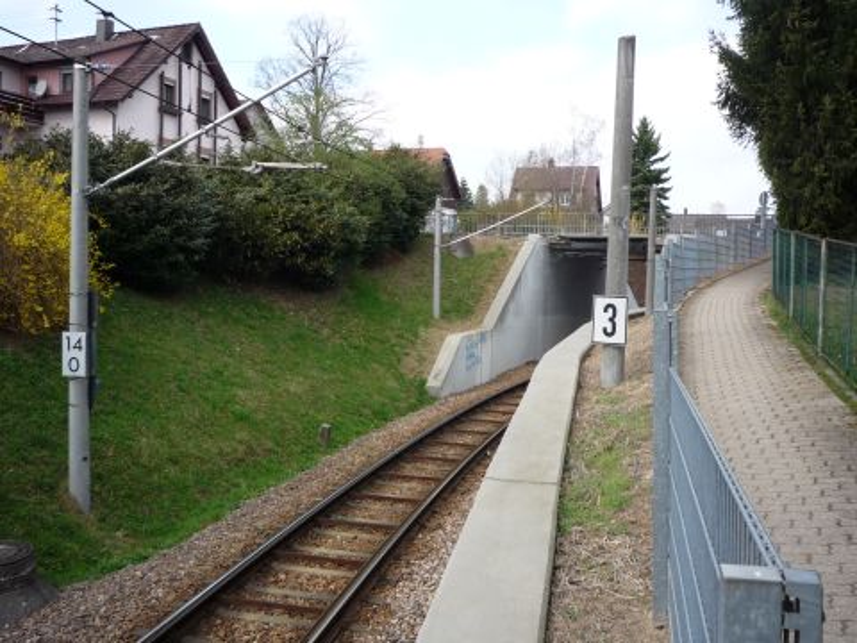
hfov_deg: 56.8
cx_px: 428
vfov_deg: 44.2
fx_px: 792
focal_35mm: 32
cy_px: 322
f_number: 4
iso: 100
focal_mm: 5.2
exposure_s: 1/250
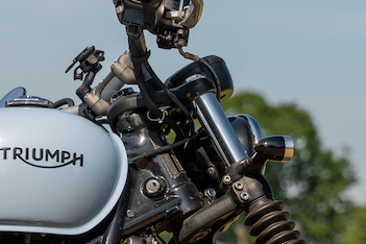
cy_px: 340
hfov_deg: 5.4
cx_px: -122
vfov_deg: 3.6
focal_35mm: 378
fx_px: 3840
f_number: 4
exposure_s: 1/640
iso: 100
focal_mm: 66.3
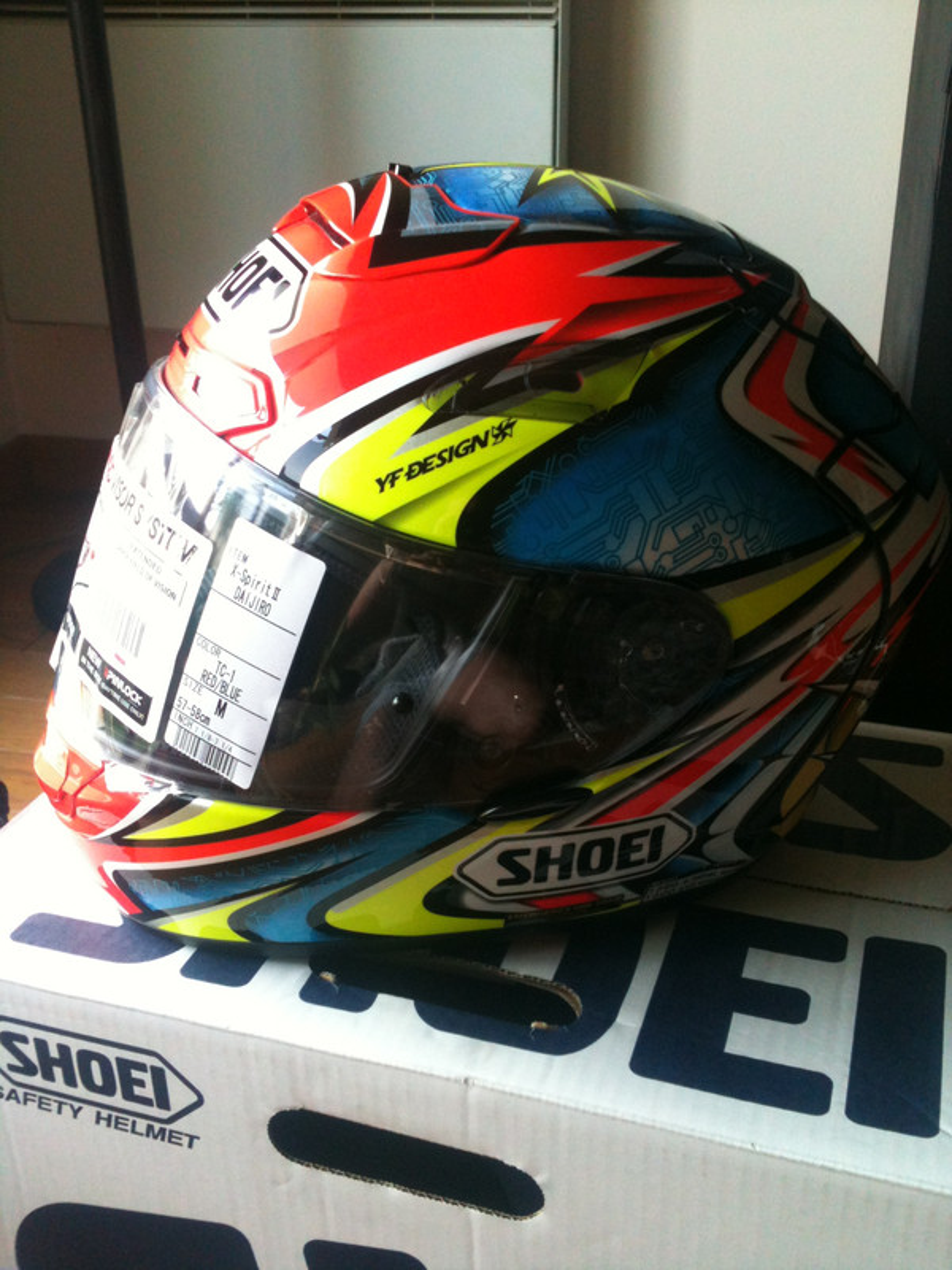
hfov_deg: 40.7
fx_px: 1283
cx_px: 476
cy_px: 635
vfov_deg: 52.6
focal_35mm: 35
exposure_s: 1/17
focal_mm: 3.85
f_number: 2.8
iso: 100
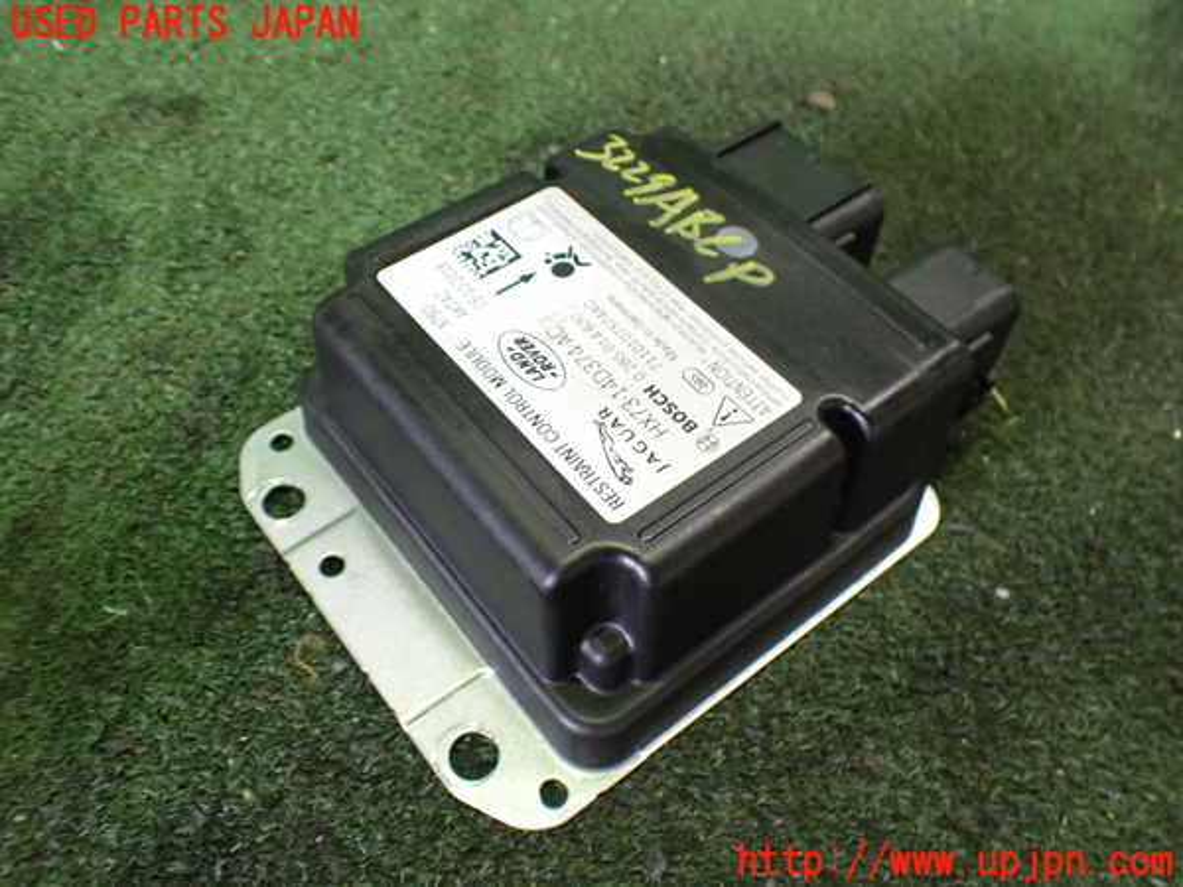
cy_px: 444
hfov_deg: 60.0
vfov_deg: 46.8
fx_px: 1025
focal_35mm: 30
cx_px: 592
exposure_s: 1/60
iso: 800
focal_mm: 5.4
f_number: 2.3
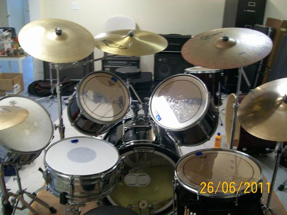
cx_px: 144
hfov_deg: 51.4
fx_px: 298
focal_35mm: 36
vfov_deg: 39.7
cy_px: 108
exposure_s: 1/12.6
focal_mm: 6
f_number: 2.7
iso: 160
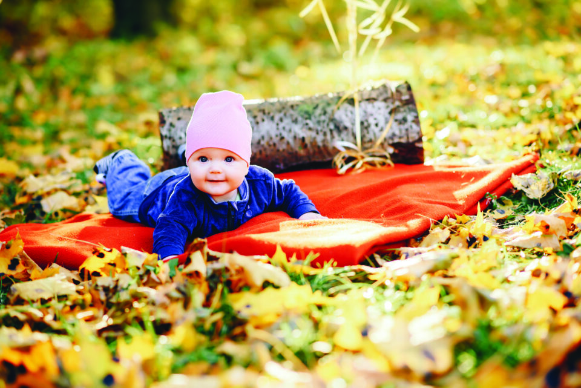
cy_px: 194
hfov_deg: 23.9
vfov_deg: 16.1
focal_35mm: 85
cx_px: 290
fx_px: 1372
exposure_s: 1/160
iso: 100
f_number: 2.5
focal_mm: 85
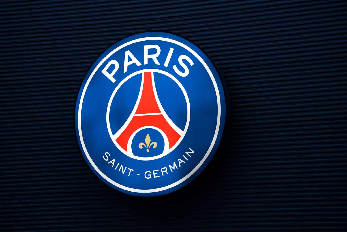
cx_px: 174
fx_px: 1253
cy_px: 116
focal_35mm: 130
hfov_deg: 15.8
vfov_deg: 10.5
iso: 1250
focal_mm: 130
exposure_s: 1/640
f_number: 3.5
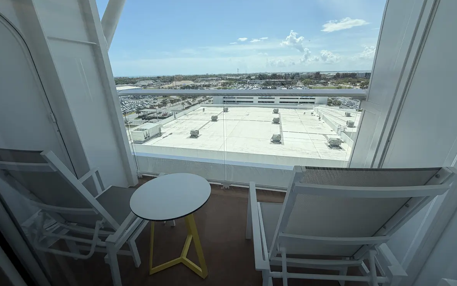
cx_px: 227
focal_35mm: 15
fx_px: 187
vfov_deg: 74.7
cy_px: 152
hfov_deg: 101.5
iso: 25
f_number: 2.2
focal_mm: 2.22
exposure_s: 1/770
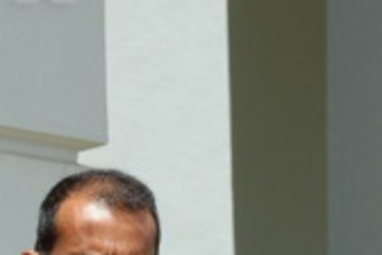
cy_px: 385
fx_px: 12138
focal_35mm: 1144
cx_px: -416
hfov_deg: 1.8
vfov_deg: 1.2
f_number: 8
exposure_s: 1/320
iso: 200
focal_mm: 160
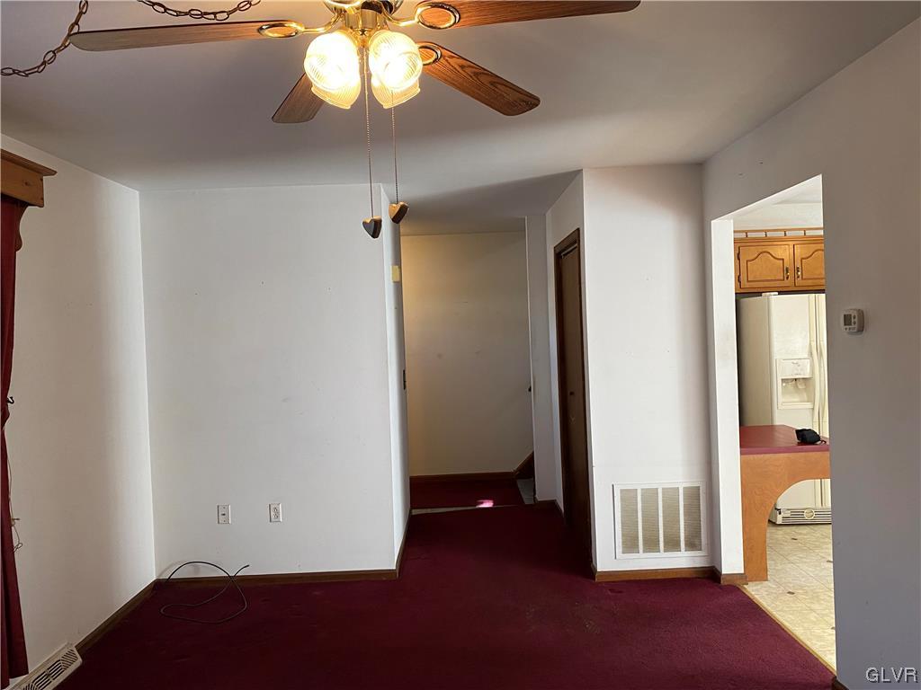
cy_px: 345
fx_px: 692
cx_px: 460
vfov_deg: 53.1
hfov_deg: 67.3
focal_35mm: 26
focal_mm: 4.25
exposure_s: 1/60
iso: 80
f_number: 1.8
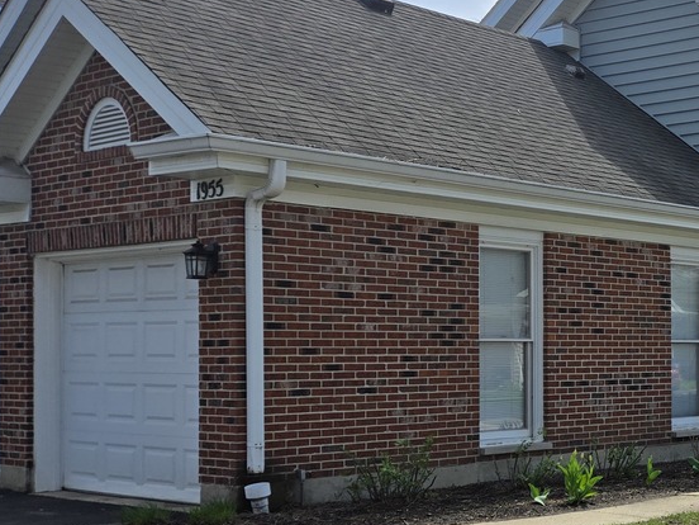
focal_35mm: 60
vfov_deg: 24.3
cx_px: 891
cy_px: 345
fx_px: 1212
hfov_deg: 27.3
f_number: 1.8
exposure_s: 1/2929
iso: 25
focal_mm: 5.4
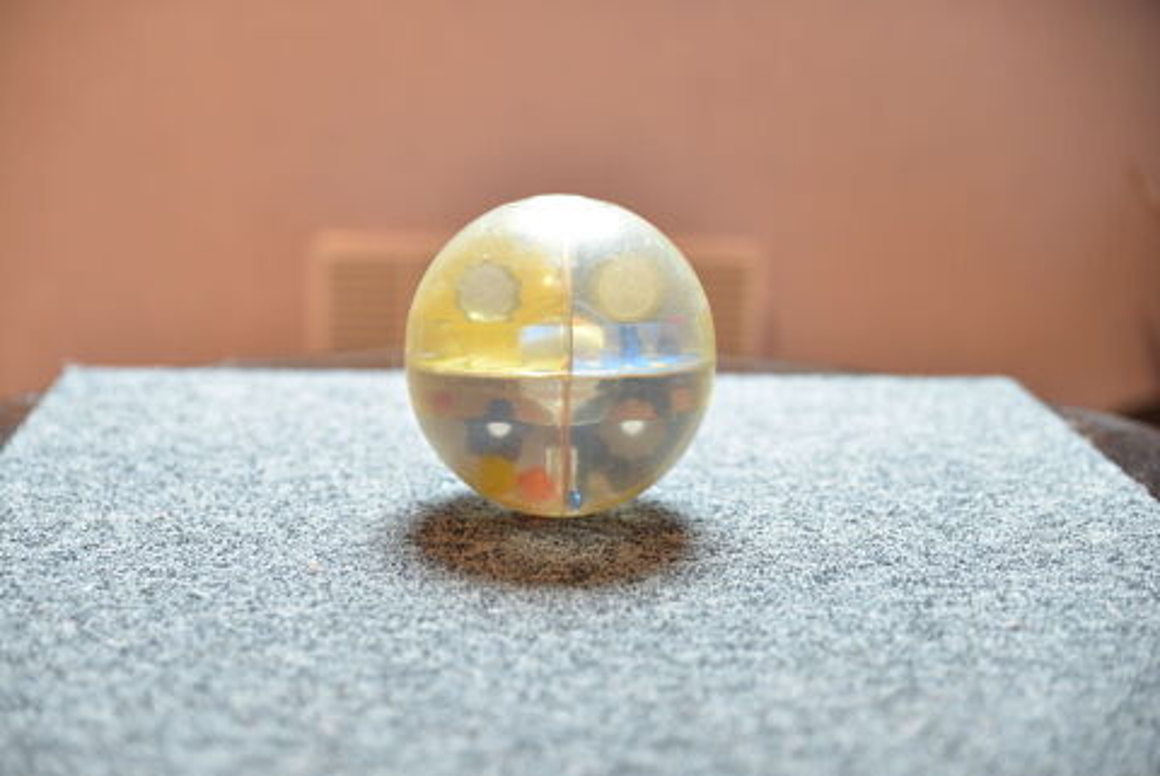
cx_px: 580
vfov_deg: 21.0
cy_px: 388
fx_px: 2096
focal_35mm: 65
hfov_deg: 30.9
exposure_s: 1/40
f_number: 4
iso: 640
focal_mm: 65
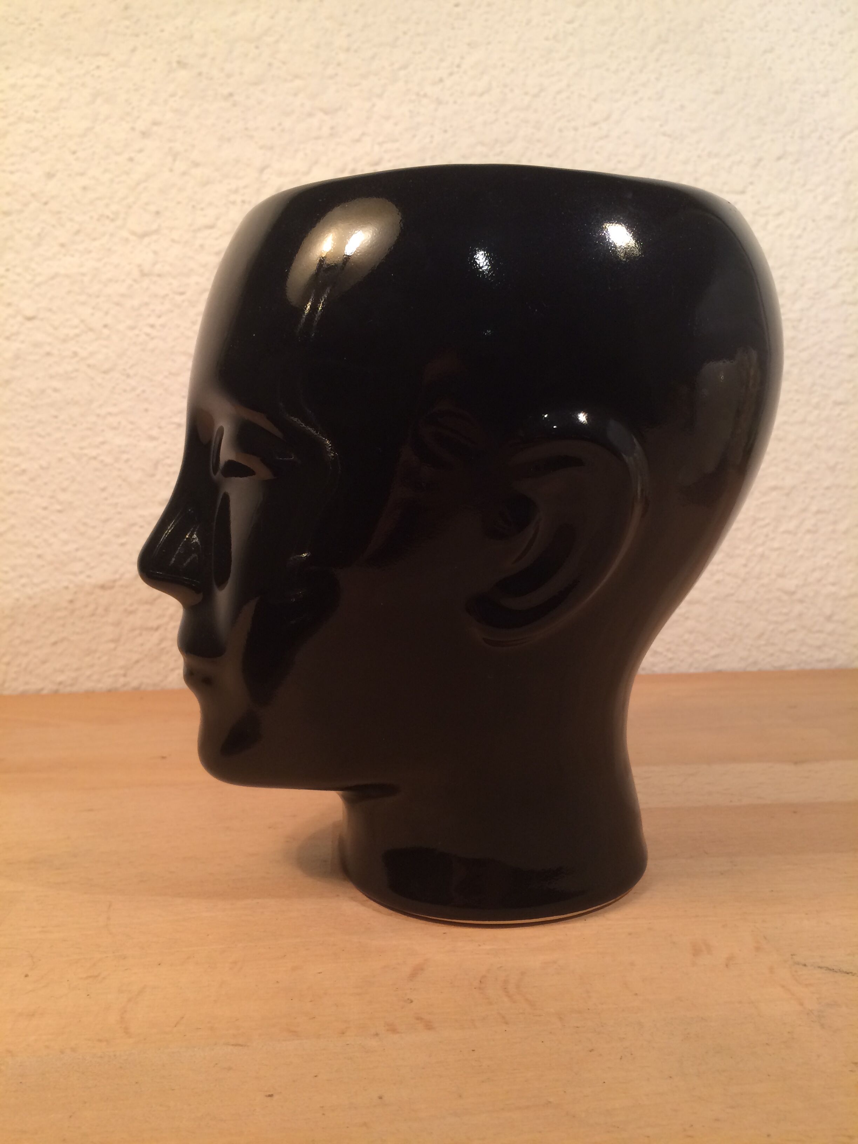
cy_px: 572
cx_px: 429
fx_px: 958
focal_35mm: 29
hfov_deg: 48.2
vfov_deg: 61.7
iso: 64
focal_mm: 4.15
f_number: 2.2
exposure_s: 1/33
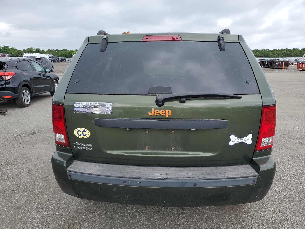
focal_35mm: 26
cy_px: 114
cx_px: 152
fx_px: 229
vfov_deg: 53.1
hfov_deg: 67.3
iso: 50
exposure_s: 1/769
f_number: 1.5
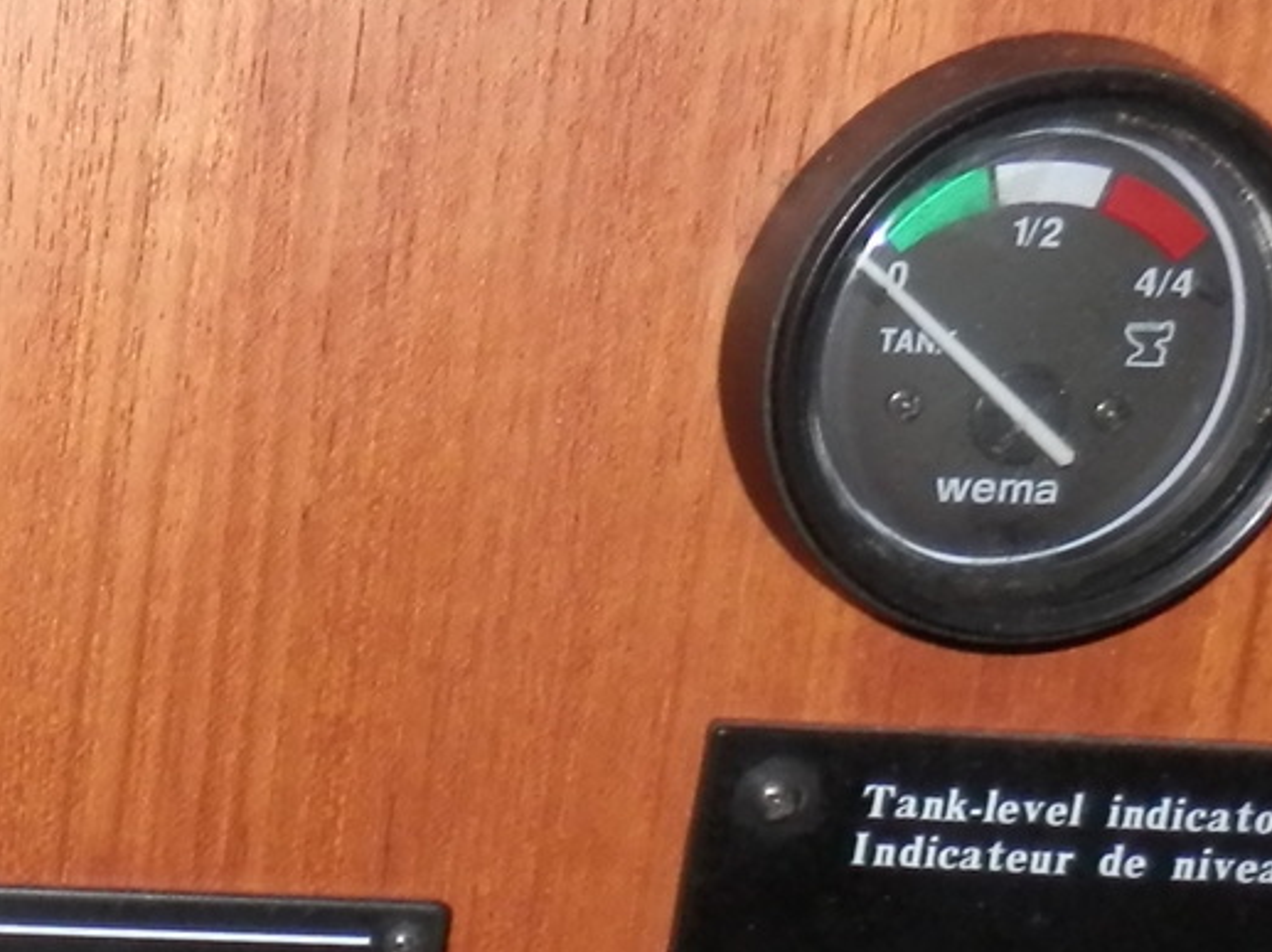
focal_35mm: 121
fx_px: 4443
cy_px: 1568
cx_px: -824
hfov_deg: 14.7
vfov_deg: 11.5
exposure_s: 1/30
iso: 100
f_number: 8.7
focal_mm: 4.5
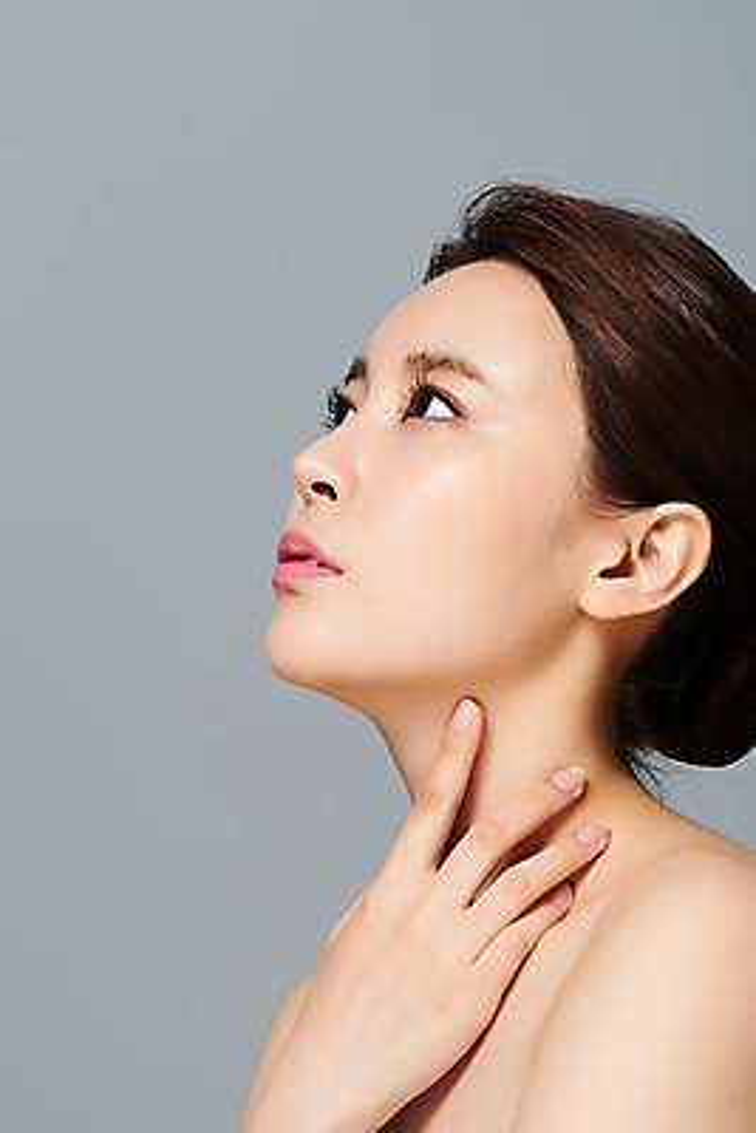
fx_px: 3304
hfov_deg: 13.1
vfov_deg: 19.4
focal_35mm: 105
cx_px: 378
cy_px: 566
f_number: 16
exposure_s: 1/125
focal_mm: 105
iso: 64
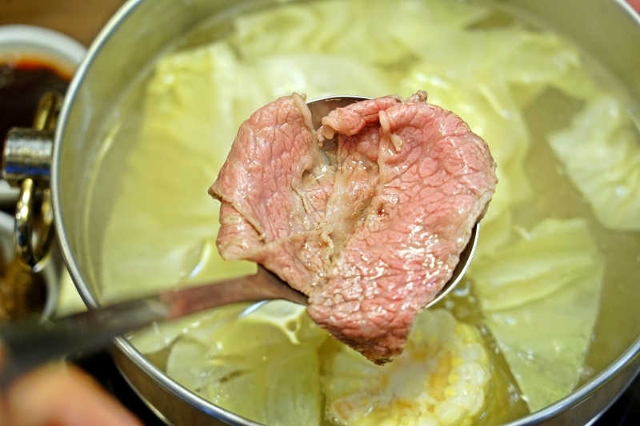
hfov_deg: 19.5
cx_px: 320
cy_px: 213
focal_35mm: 105
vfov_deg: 13.0
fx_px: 1866
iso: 800
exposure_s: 1/125
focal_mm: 105
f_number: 4.5
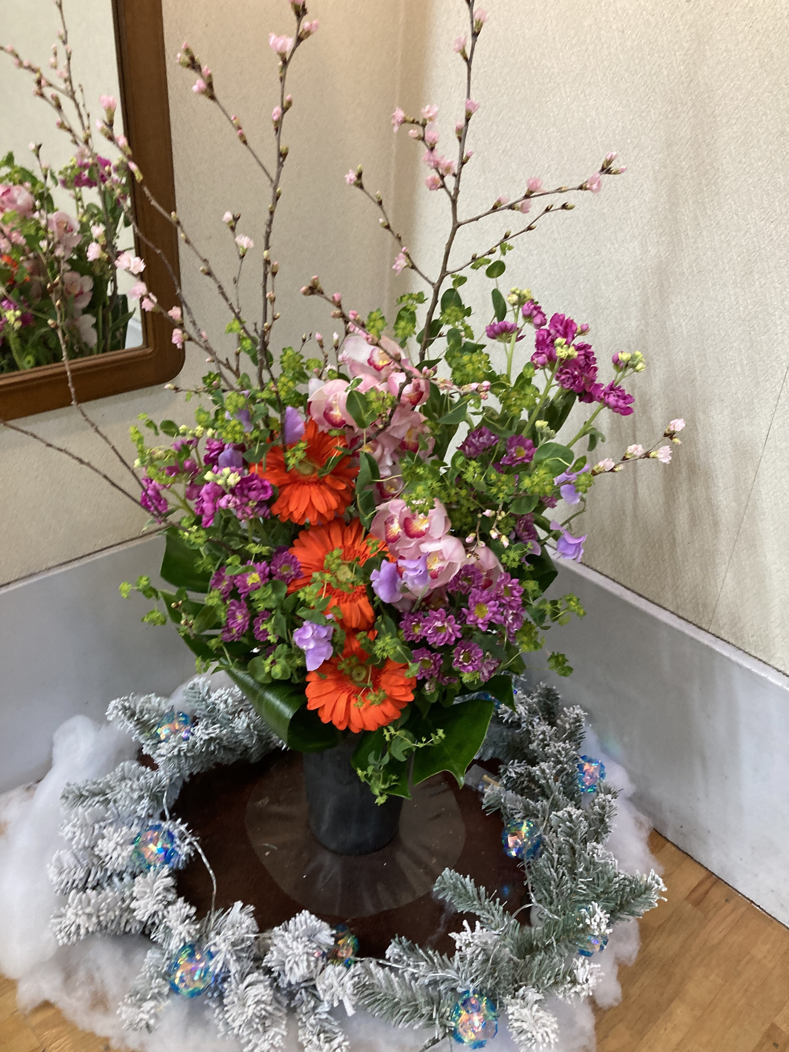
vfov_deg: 63.4
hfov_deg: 49.7
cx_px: 394
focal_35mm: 28
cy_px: 526
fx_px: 851
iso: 200
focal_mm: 4
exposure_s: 1/60
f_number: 1.8
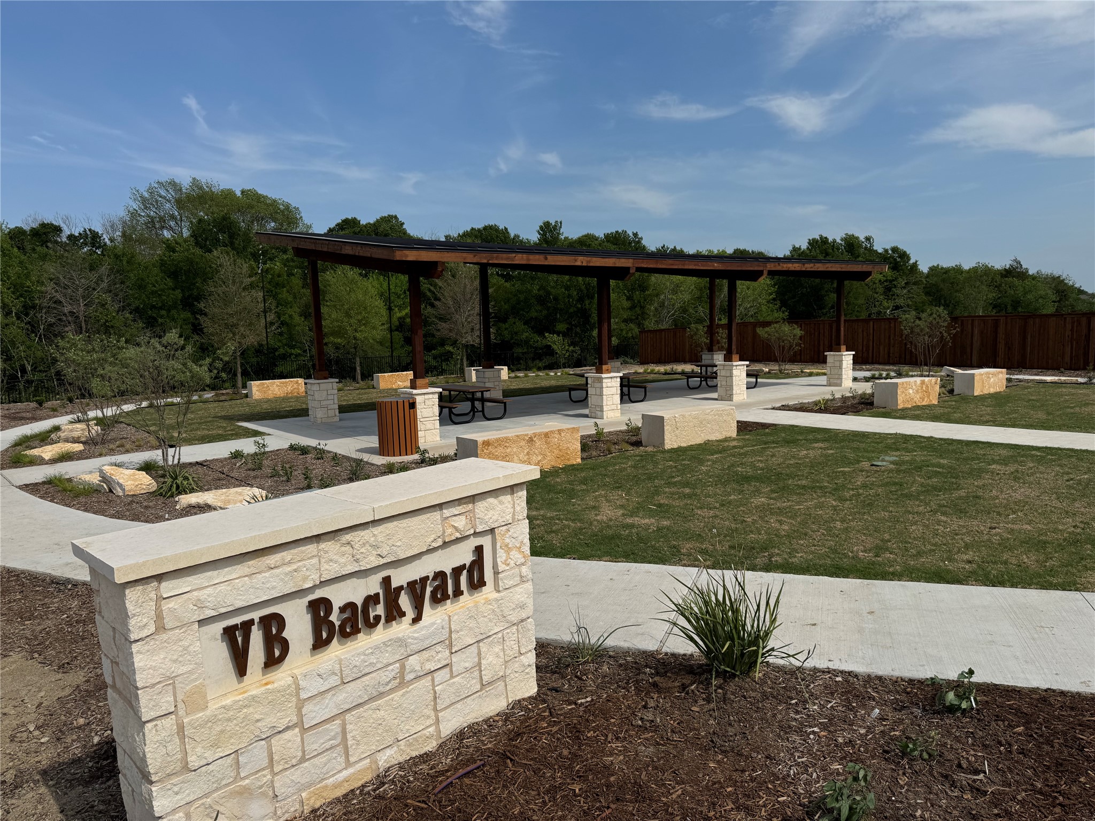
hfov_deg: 71.6
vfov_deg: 56.8
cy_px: 410
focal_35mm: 24
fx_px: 759
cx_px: 548
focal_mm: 6.76
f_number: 1.78
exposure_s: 1/7937
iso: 80
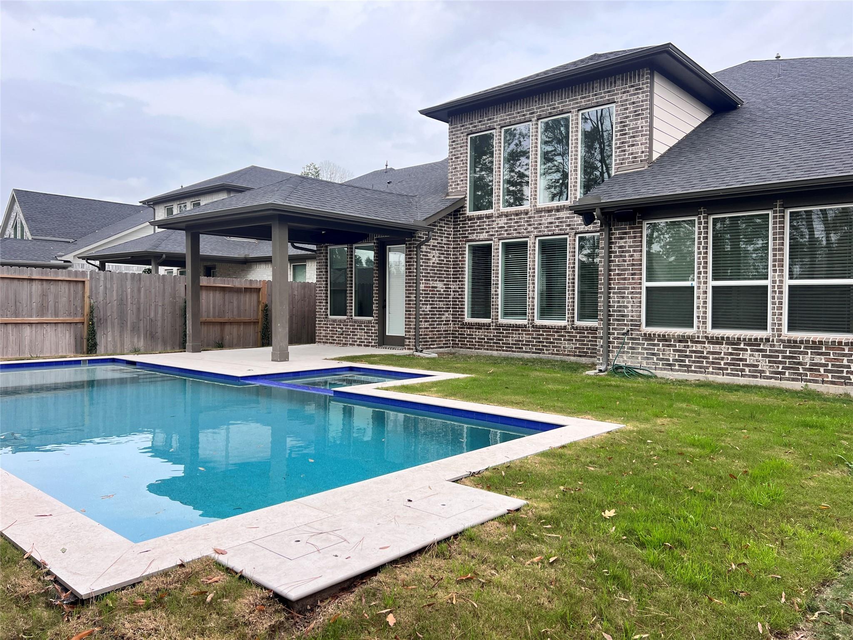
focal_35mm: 26
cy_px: 320
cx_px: 426
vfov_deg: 53.1
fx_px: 641
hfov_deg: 67.3
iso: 50
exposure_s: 1/1468
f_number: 1.5
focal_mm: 5.7
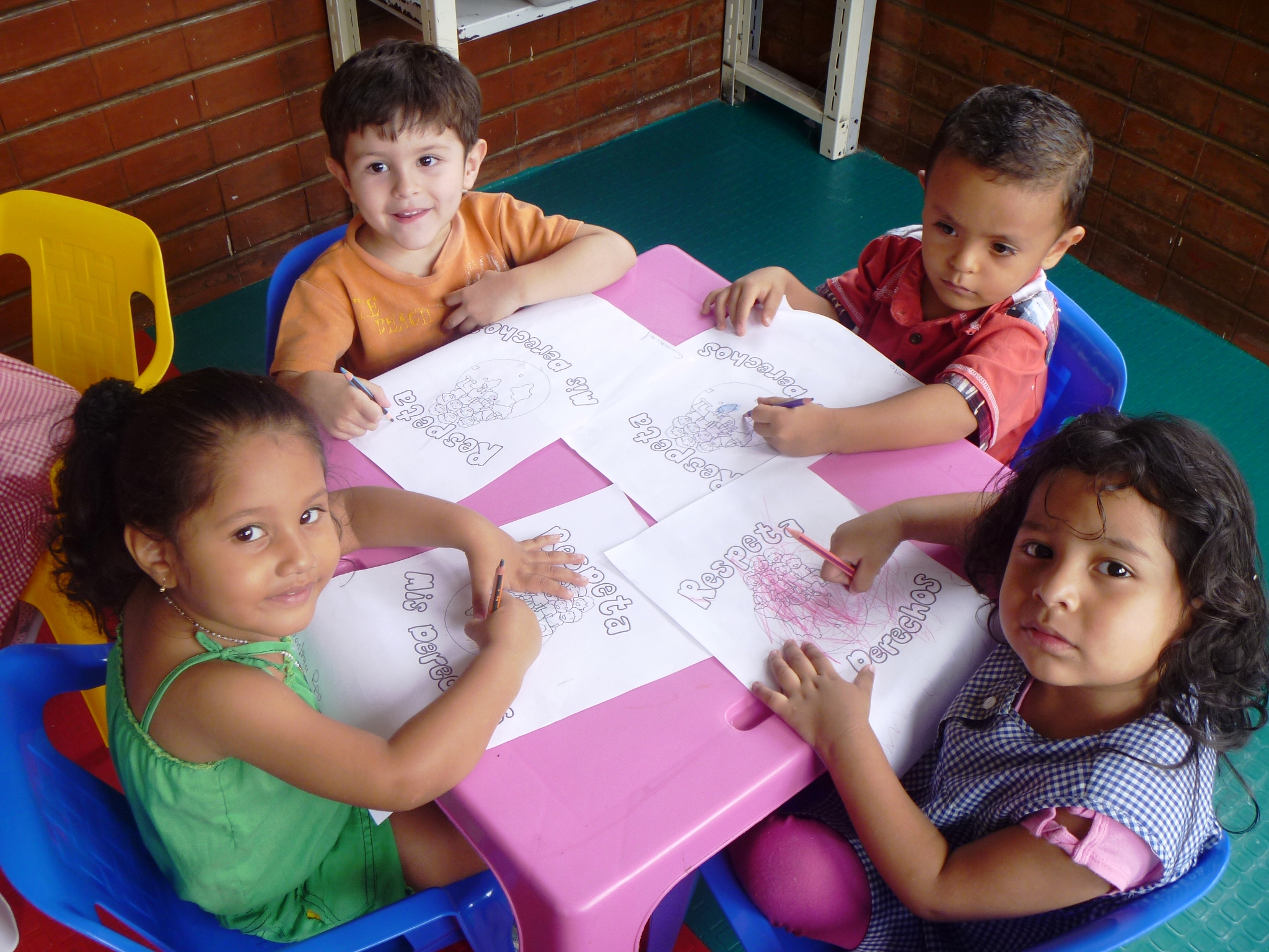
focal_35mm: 35
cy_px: 476
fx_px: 1283
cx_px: 634
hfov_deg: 52.6
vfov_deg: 40.7
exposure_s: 1/30
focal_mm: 6.3
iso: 80
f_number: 3.5
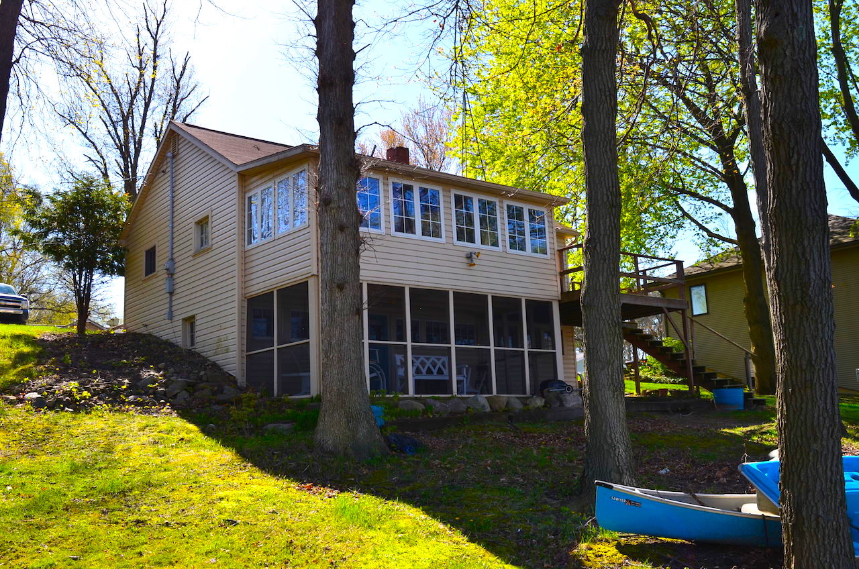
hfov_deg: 53.2
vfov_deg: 36.7
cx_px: 430
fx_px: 857
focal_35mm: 36
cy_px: 284
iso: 200
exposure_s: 1/250
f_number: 10
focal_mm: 24
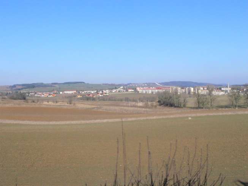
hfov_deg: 52.6
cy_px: 93
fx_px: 251
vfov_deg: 40.7
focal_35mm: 35
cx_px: 124
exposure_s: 1/800
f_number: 9
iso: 400
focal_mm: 7.4
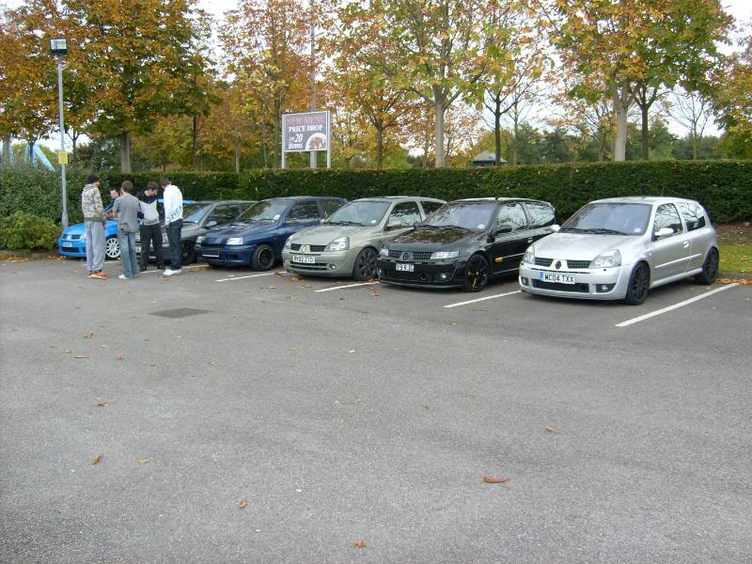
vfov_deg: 40.7
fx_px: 760
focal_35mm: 35
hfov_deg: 52.6
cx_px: 376
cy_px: 282
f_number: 2.8
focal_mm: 5.8
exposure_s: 1/90
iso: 80
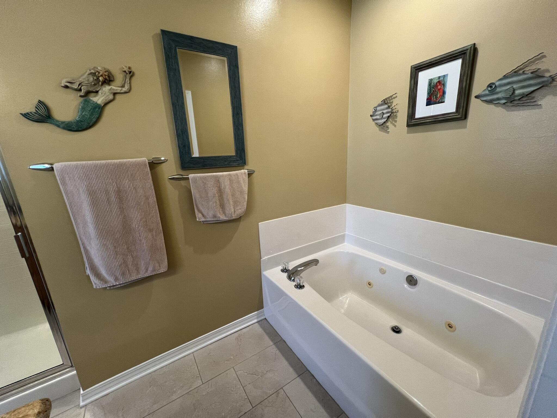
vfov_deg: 89.9
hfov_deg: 106.2
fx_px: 209
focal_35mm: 13
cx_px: 278
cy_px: 209
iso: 200
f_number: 1.8
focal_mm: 1.57
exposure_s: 1/120
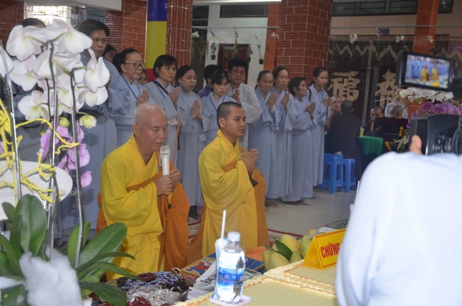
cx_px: 231
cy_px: 153
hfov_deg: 37.9
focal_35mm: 52
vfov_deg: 25.7
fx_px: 673
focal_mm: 35
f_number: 5
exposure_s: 1/60
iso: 800
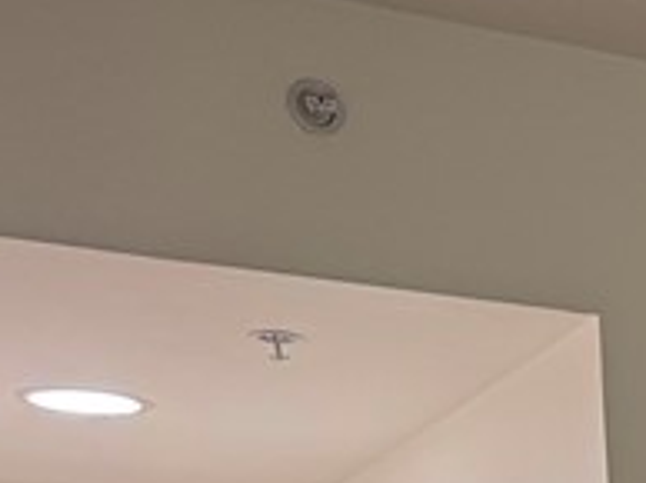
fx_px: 2367
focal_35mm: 127
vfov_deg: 10.2
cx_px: 1488
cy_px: 1143
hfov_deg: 12.6
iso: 250
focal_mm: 6.76
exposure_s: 1/60
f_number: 1.78
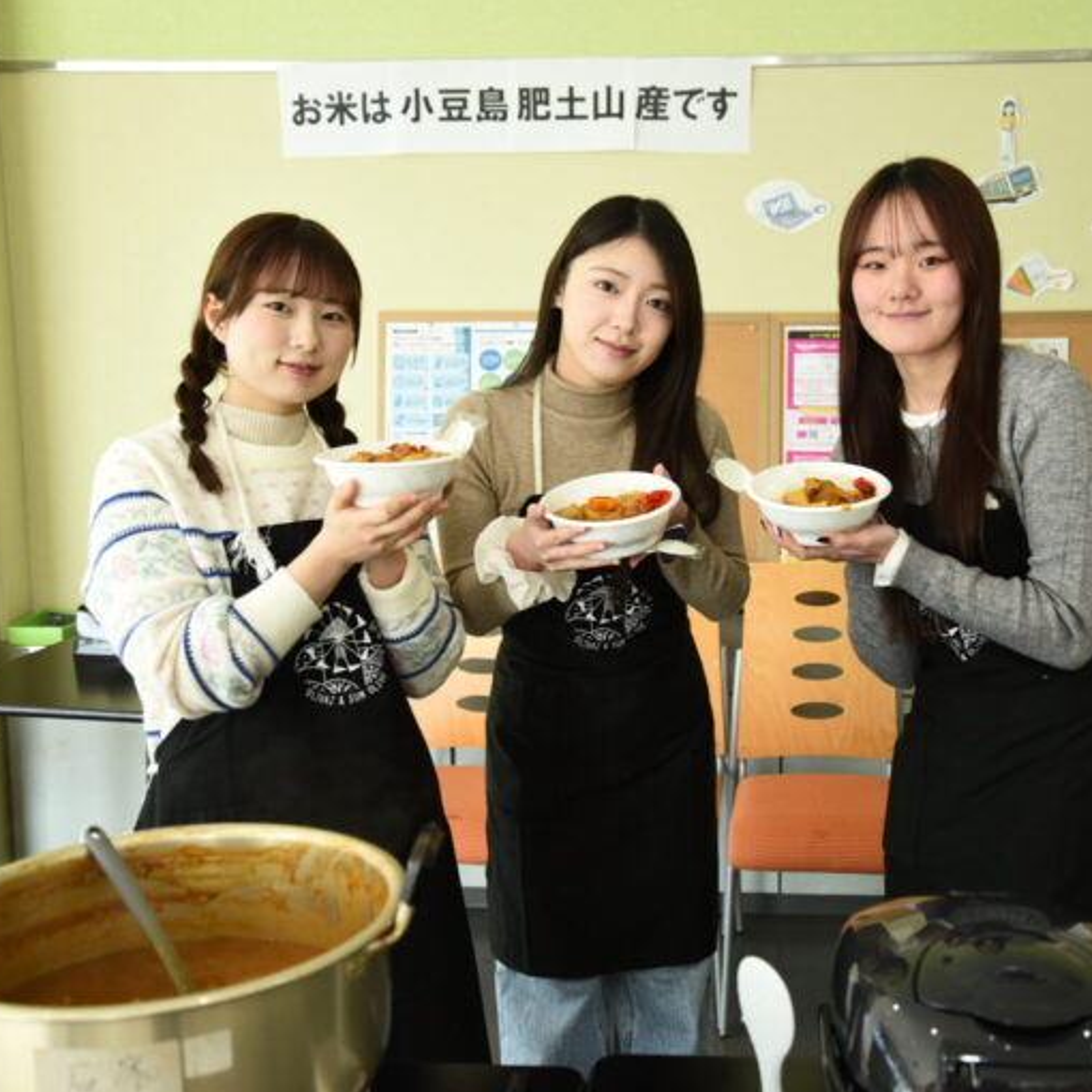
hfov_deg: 40.7
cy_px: 545
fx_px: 1463
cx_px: 653
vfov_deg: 40.9
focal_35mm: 41
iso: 1250
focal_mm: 32
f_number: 4
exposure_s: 1/160
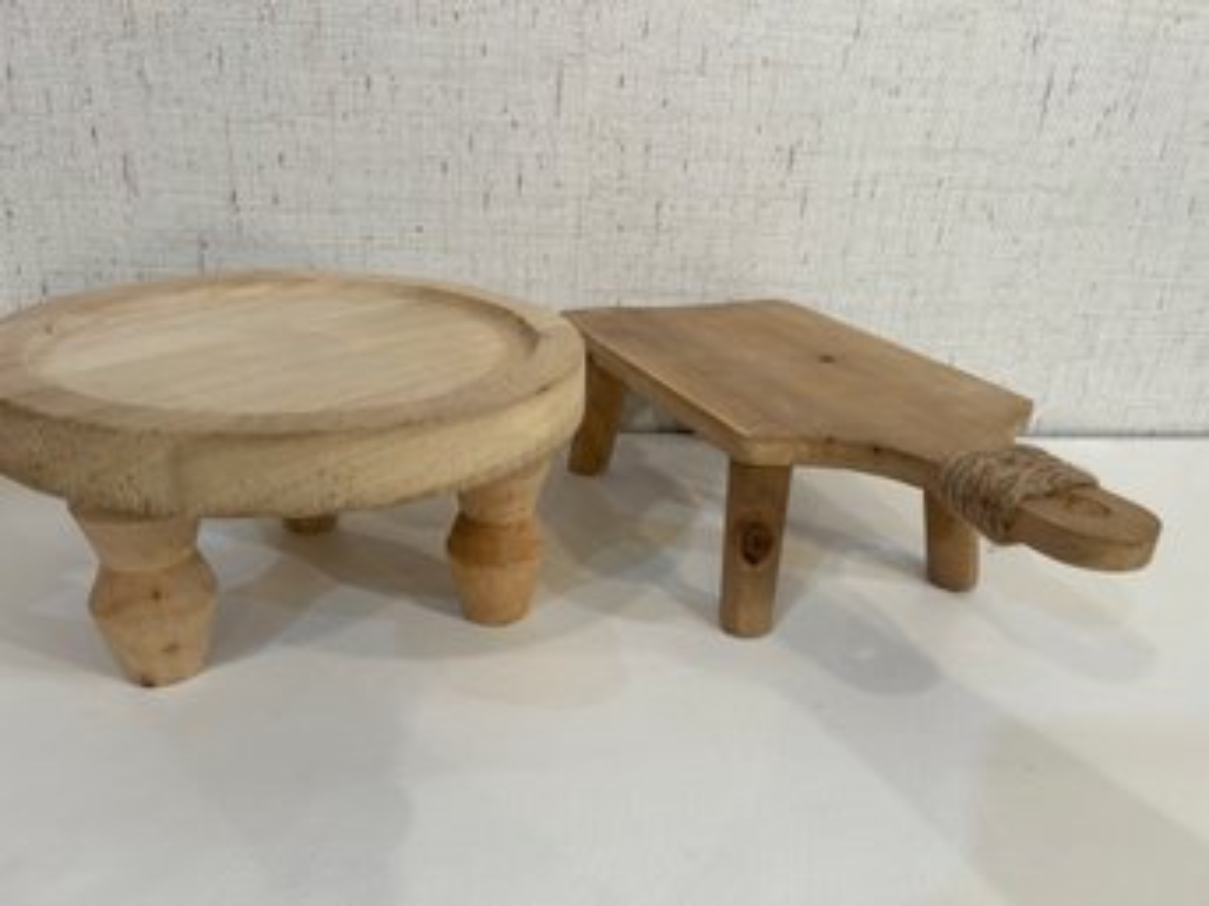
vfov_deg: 53.0
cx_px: 604
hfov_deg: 67.3
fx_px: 908
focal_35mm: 26
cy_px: 453
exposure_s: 1/120
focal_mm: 5.7
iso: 80
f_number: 1.5
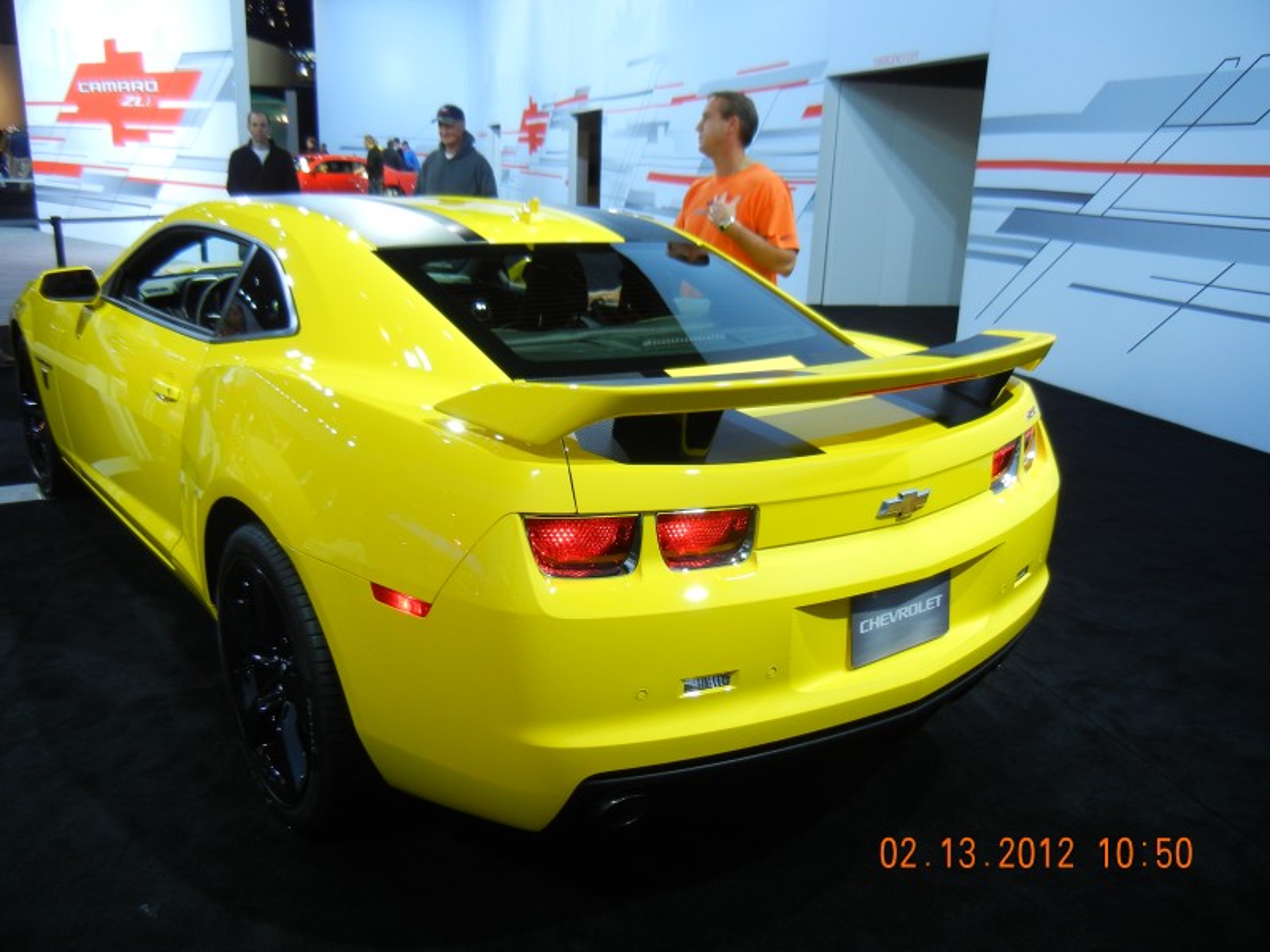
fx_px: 1101
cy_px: 476
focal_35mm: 30
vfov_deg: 46.8
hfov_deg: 60.0
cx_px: 635
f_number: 3.5
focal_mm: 5.4
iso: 174
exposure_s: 1/60
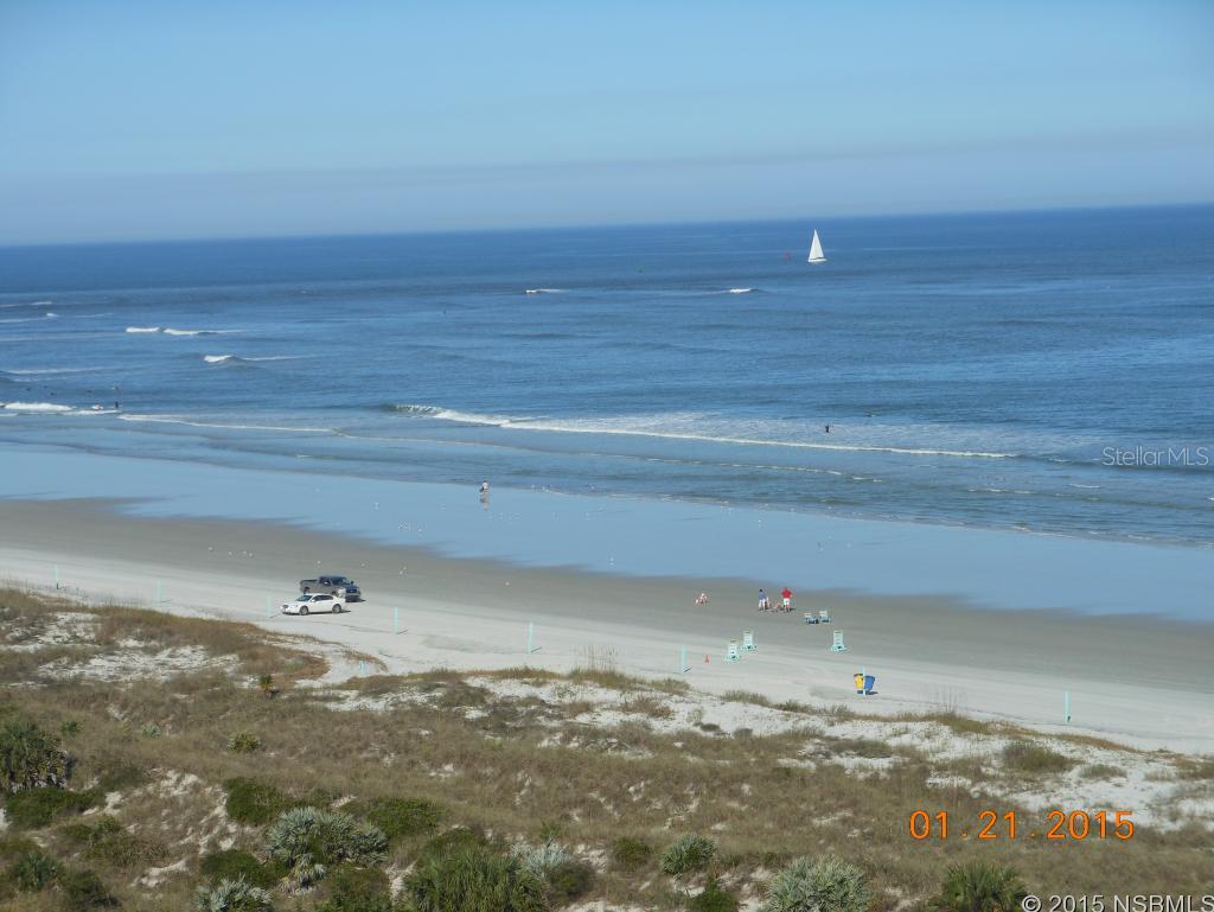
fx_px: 3053
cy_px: 456
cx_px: 607
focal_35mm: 87
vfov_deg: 17.0
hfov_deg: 22.5
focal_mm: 15.5
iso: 80
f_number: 4.6
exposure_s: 1/1000
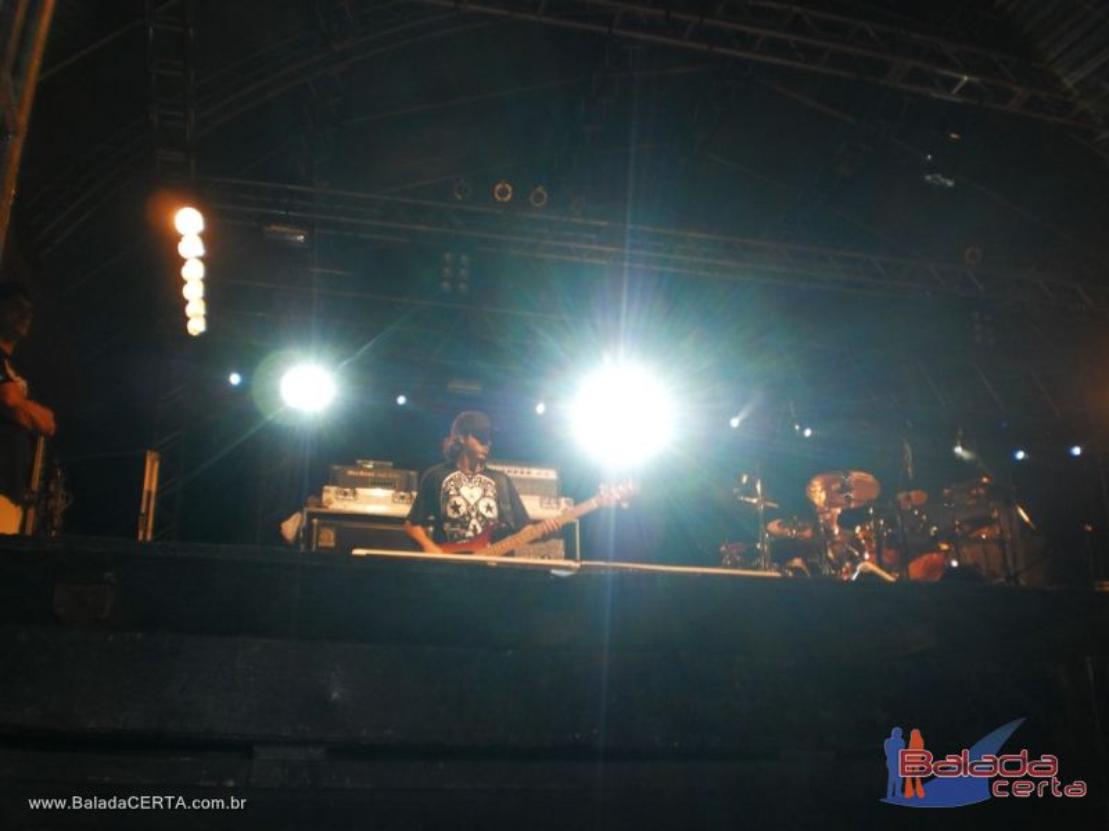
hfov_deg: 51.4
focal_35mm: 36
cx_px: 554
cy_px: 416
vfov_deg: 39.7
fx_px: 1153
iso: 125
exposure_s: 1/30
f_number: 3.1
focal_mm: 6.3
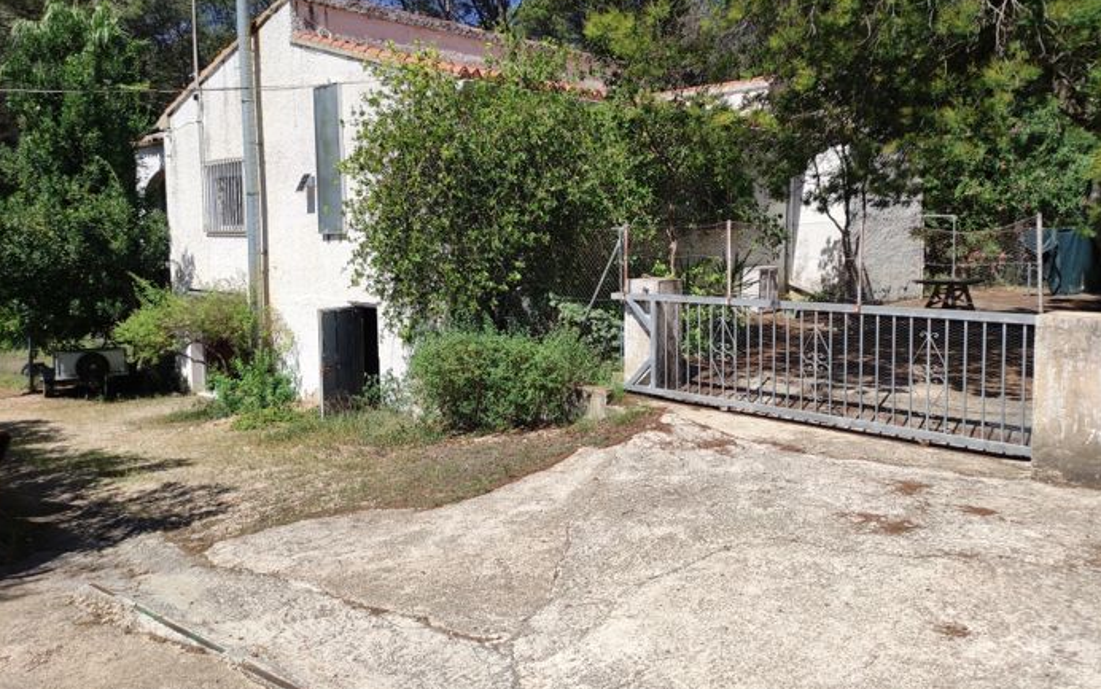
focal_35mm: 27
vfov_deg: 45.9
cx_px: 548
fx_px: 810
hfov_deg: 68.4
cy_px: 294
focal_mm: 5.43
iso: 50
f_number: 1.89
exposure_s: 1/1965
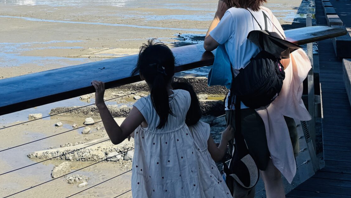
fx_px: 558
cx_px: 143
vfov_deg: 18.6
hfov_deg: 34.8
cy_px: -61
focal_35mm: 60
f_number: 1.78
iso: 80
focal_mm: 6.76
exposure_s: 1/4049
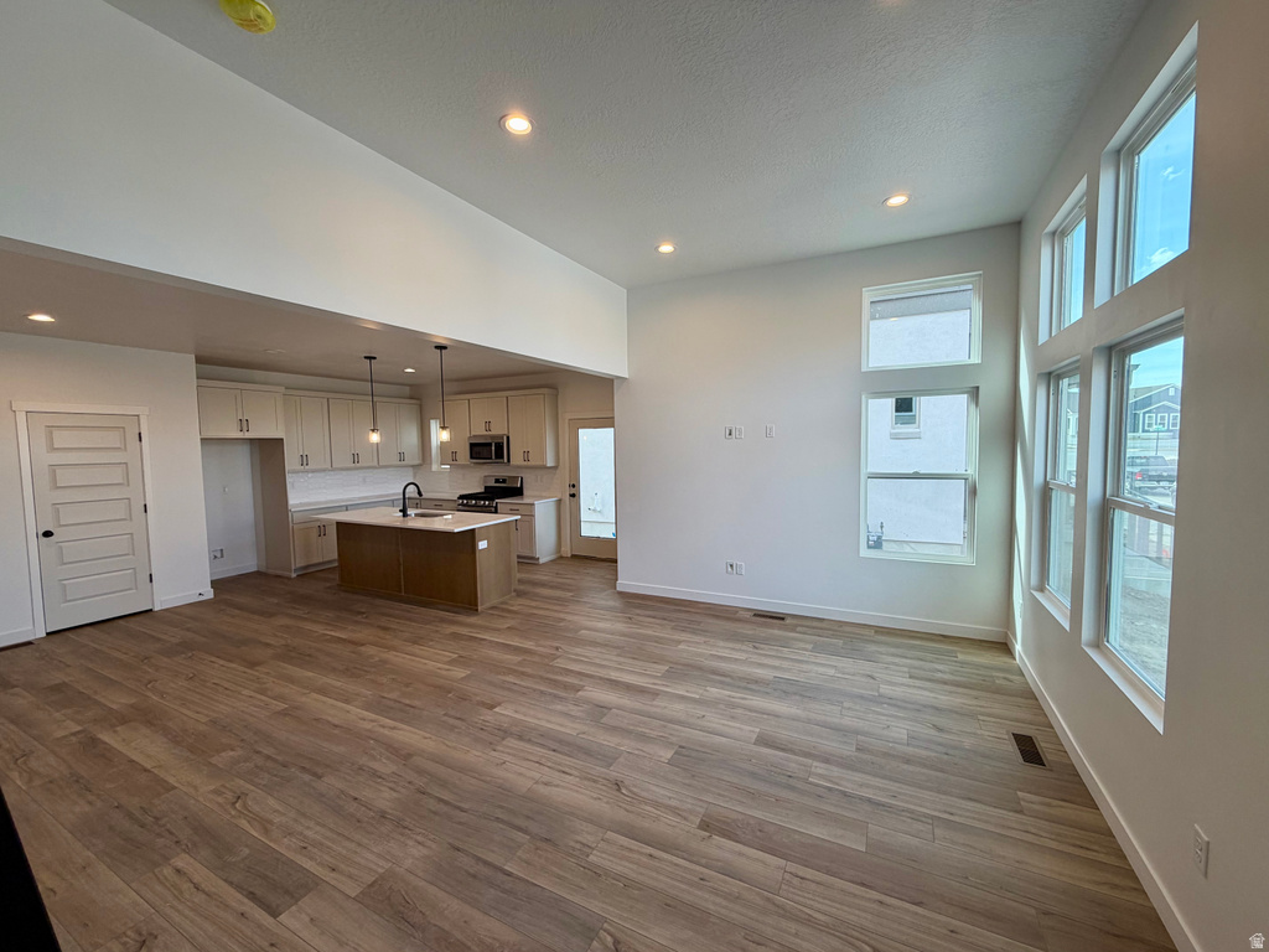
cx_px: 634
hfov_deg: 102.1
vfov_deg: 85.7
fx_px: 513
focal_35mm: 14
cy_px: 476
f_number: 2.2
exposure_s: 1/120
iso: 64
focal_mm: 2.22
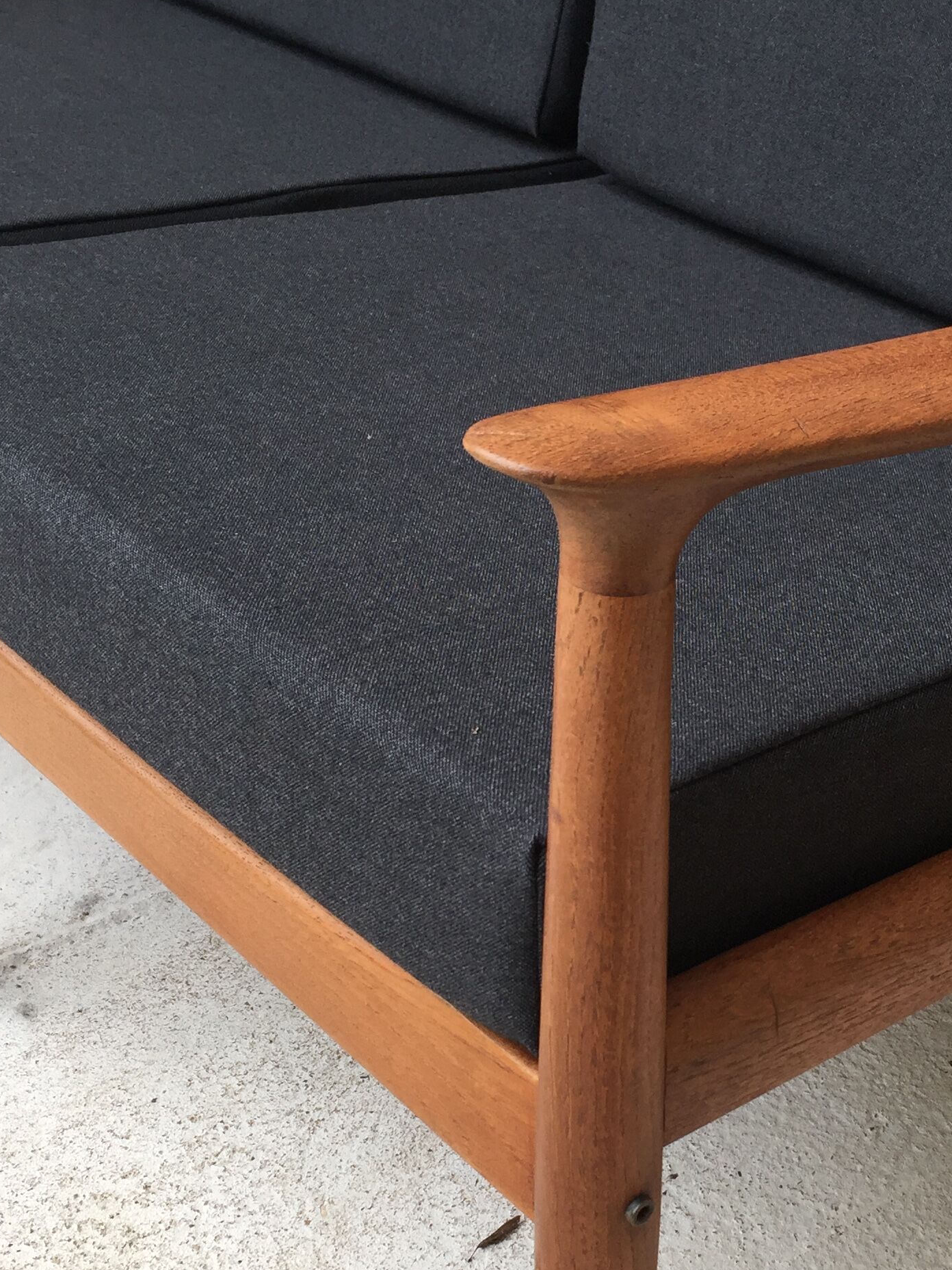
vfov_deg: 37.3
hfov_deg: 28.1
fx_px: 1870
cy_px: 796
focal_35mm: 51
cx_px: 734
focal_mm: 4.15
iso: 50
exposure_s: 1/100
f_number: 2.2
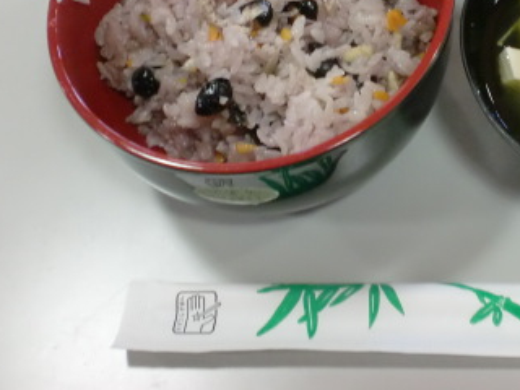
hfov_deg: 27.2
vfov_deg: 20.4
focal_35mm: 70
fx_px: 1052
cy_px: 2
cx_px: 421
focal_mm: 6.3
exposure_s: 1/60
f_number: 3.1
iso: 250
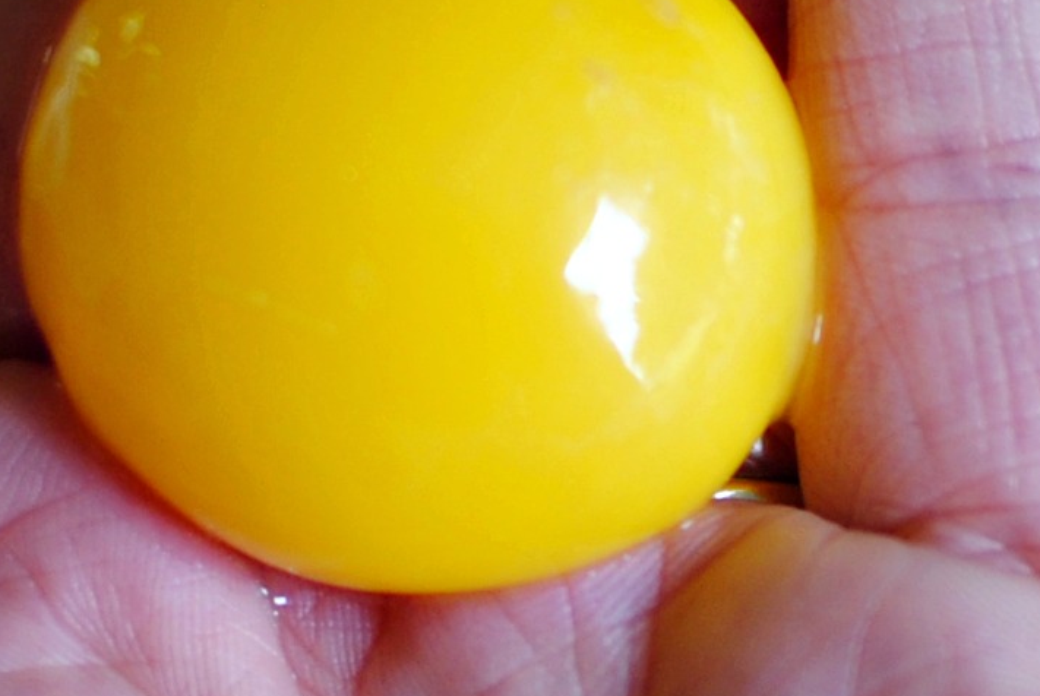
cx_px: 652
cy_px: 409
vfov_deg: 5.6
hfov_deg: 8.4
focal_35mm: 244
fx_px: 7067
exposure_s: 1/100
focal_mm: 35
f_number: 2
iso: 110
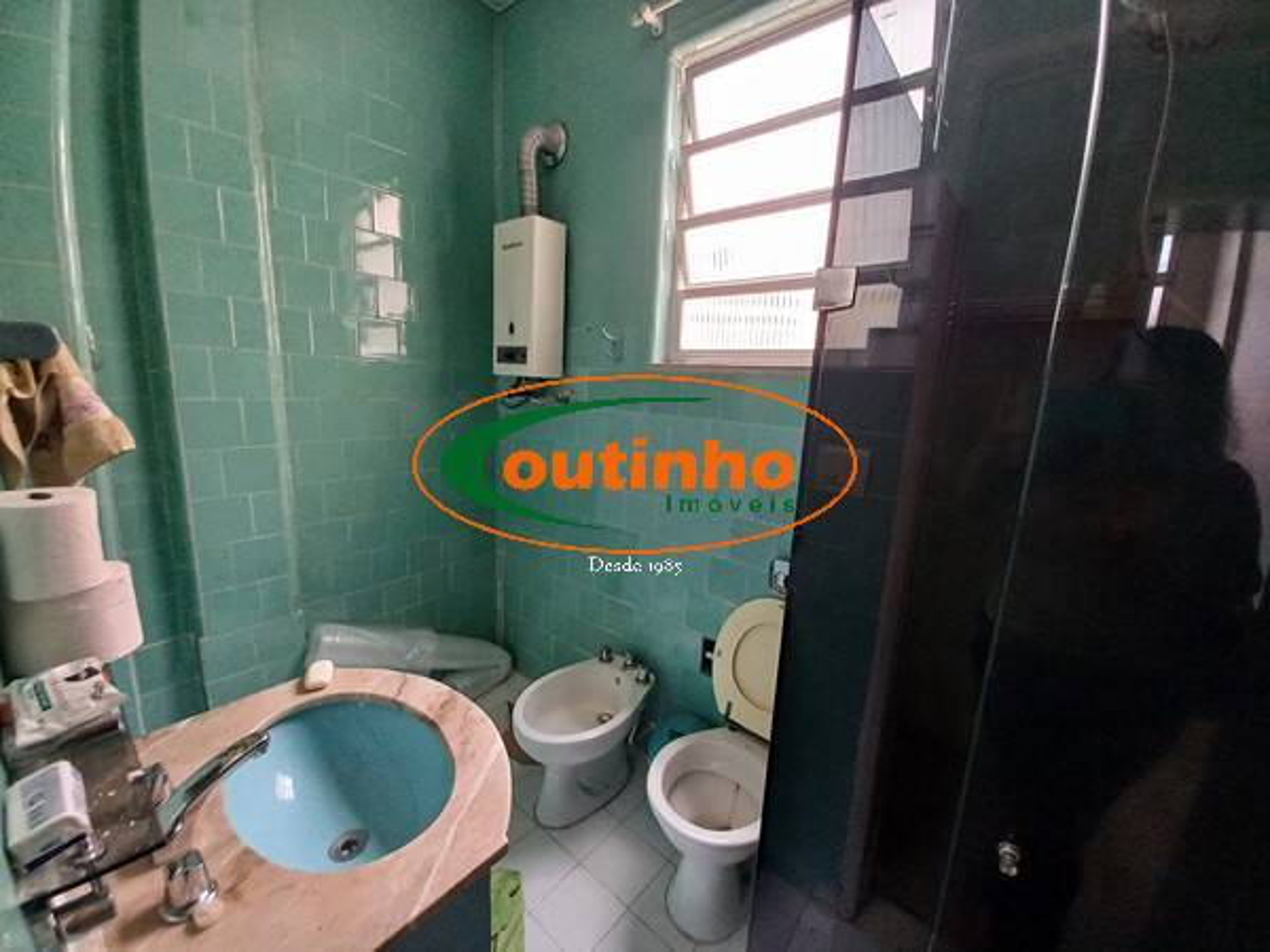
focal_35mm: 13
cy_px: 476
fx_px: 477
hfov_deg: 106.2
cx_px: 635
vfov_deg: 89.9
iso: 100
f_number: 2.2
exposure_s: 1/60
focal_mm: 1.42
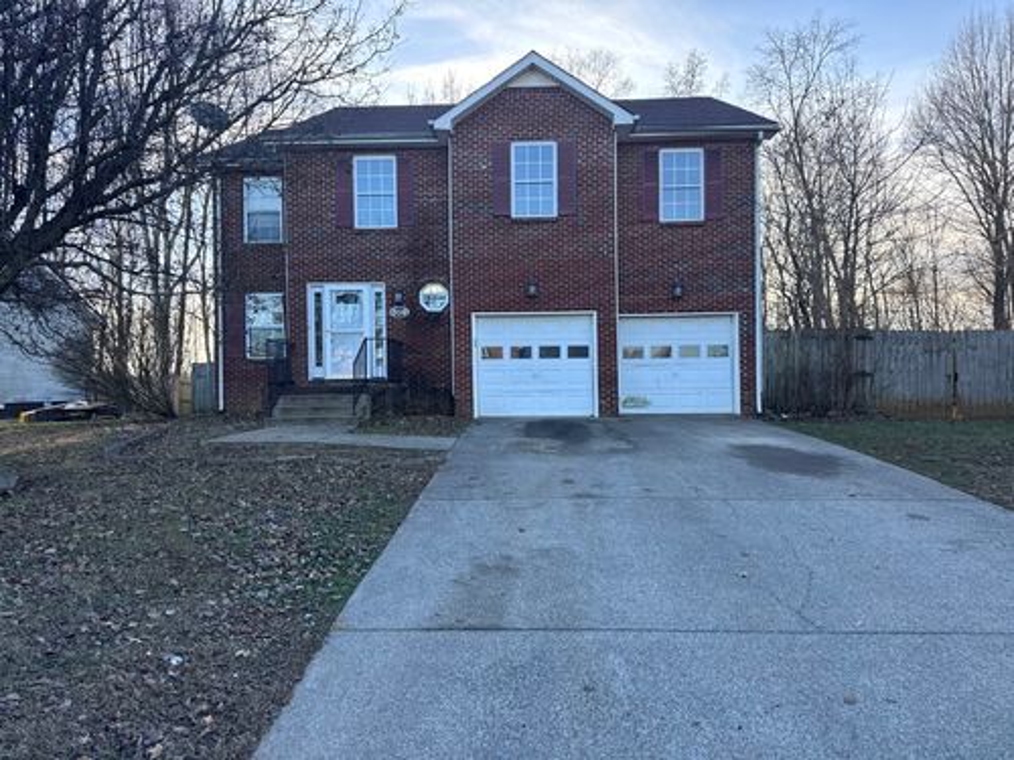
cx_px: 507
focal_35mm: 24
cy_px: 380
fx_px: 703
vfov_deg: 56.8
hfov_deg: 71.6
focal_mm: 6.76
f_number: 1.78
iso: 80
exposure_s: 1/577
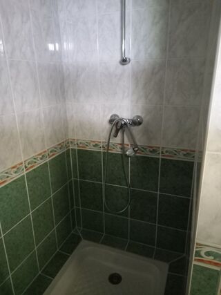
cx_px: 110
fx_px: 213
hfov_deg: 54.9
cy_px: 148
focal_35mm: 25
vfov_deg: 69.4
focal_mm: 4.6
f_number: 2
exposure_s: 1/10.9
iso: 2000
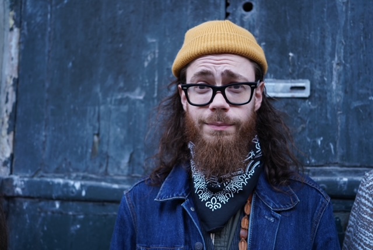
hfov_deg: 43.6
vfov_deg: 29.9
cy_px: 125
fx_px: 467
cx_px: 186
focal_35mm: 45
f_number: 2.8
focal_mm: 45
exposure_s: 1/50
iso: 500
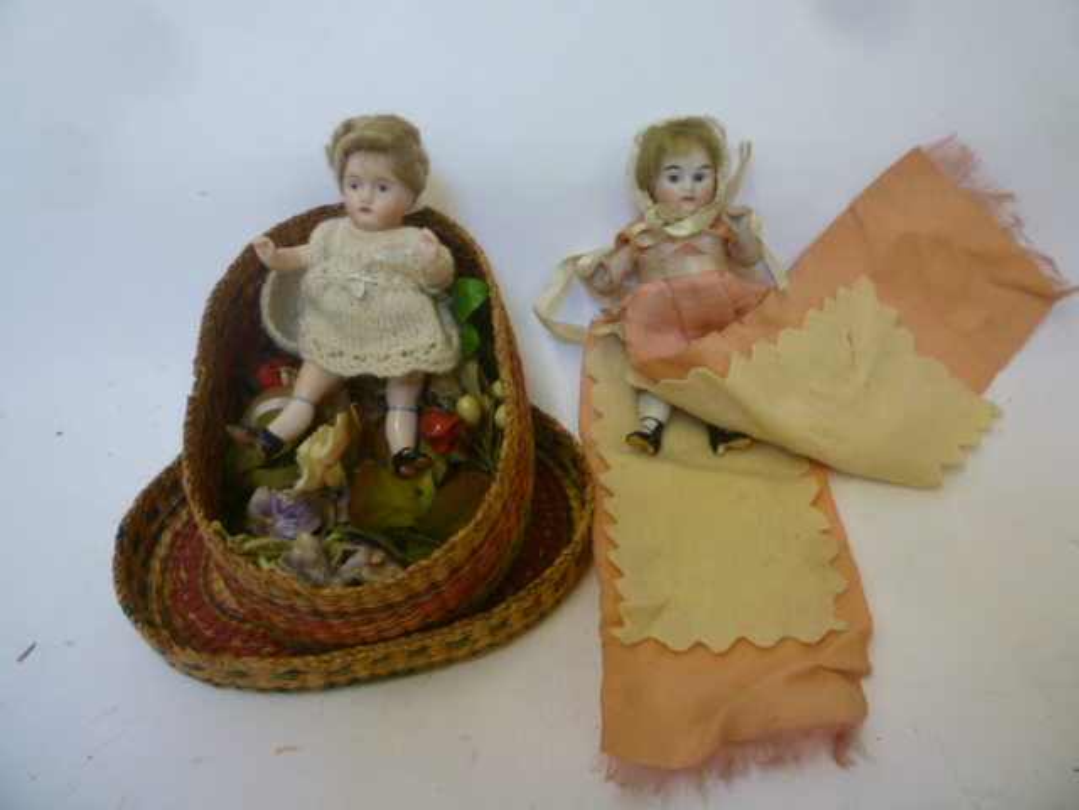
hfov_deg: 61.7
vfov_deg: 48.2
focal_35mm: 29
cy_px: 405
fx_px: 904
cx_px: 540
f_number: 3.3
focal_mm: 5.2
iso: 200
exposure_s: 1/30
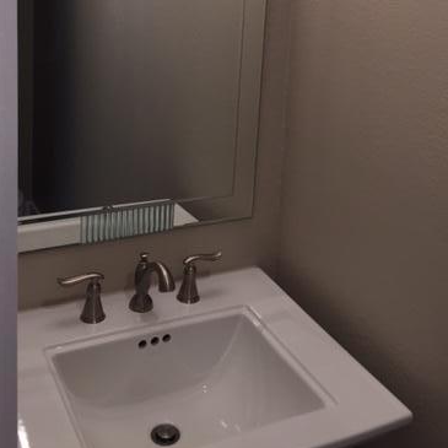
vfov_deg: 36.1
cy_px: 79
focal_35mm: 45
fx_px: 659
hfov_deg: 37.5
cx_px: 232
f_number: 2.2
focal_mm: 4.15
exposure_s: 1/120
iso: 50
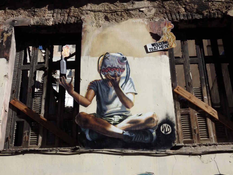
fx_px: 404
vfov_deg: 24.4
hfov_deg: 32.2
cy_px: 87
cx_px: 117
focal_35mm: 60
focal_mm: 10.7
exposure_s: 1/800
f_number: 4
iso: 100
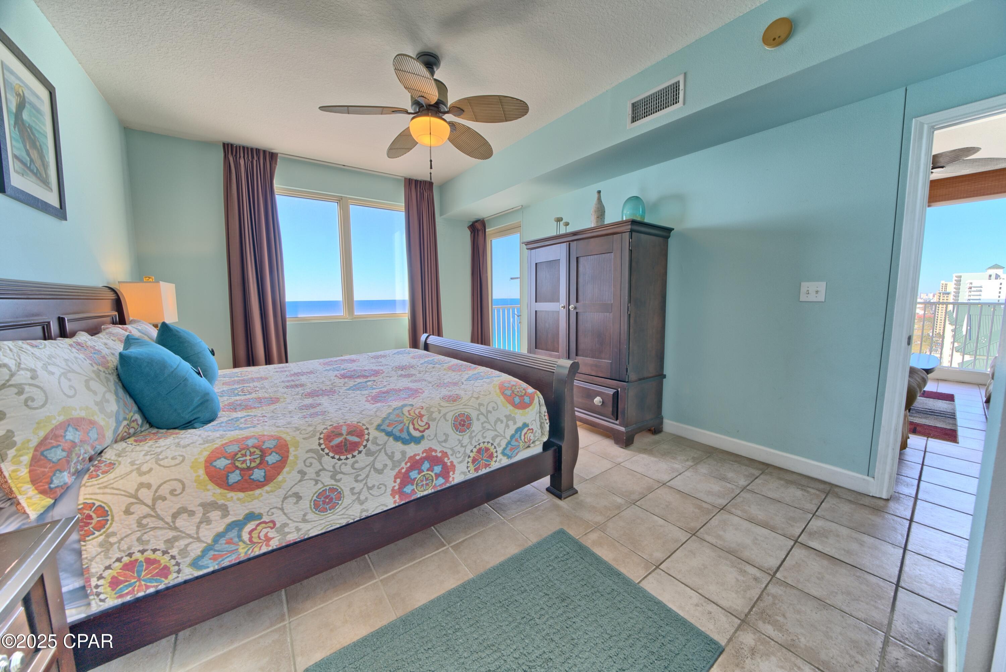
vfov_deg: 90.0
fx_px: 335
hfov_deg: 112.6
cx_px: 503
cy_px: 336
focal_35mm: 12
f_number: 8
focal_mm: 12
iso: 500
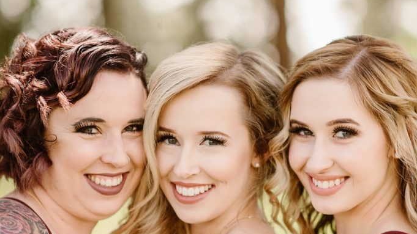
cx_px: 209
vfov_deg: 9.0
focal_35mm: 134
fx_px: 1482
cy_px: 179
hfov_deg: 16.0
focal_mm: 85
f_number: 2
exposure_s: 1/2000
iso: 200
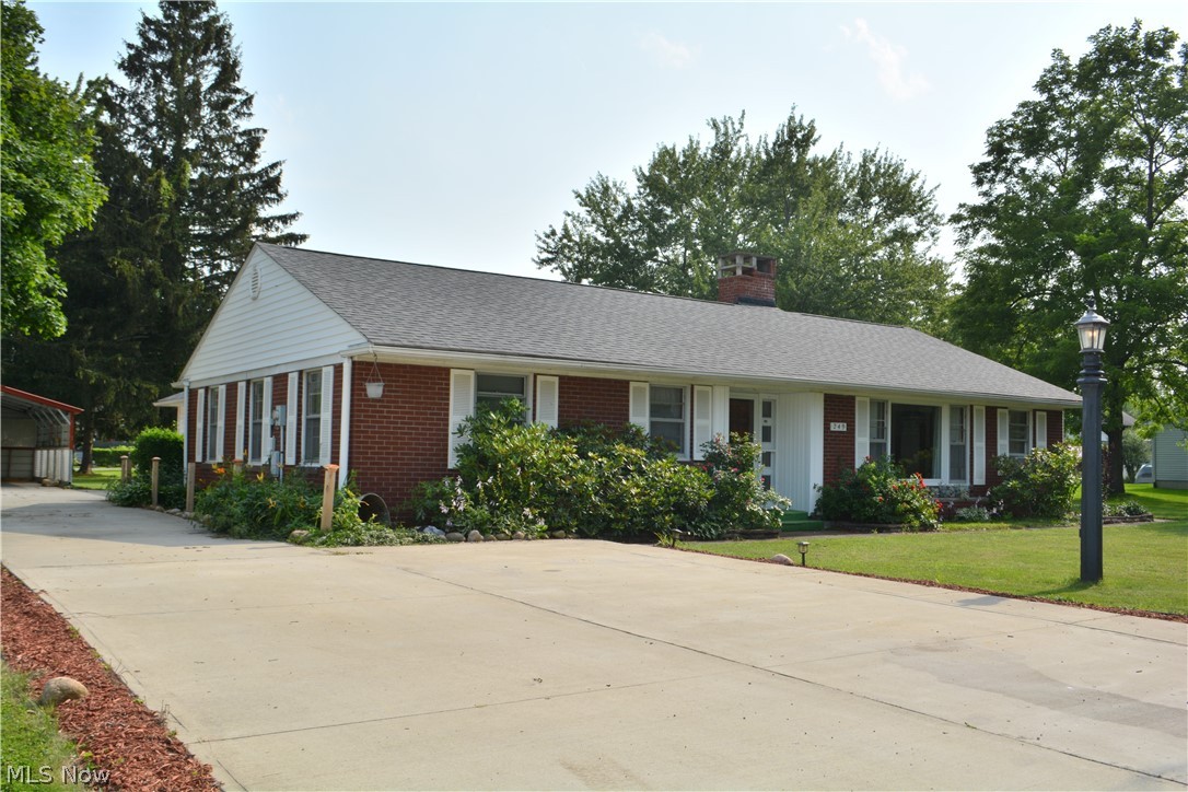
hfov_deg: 57.2
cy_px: 396
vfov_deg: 40.0
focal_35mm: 33
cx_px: 594
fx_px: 1089
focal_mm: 22
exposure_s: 1/200
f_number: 10
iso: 100
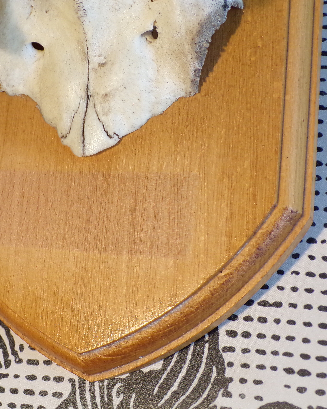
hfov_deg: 30.7
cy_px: 201
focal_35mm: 49
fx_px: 593
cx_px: 121
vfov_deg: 38.0
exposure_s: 1/25
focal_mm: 6.6
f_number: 3.3
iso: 200
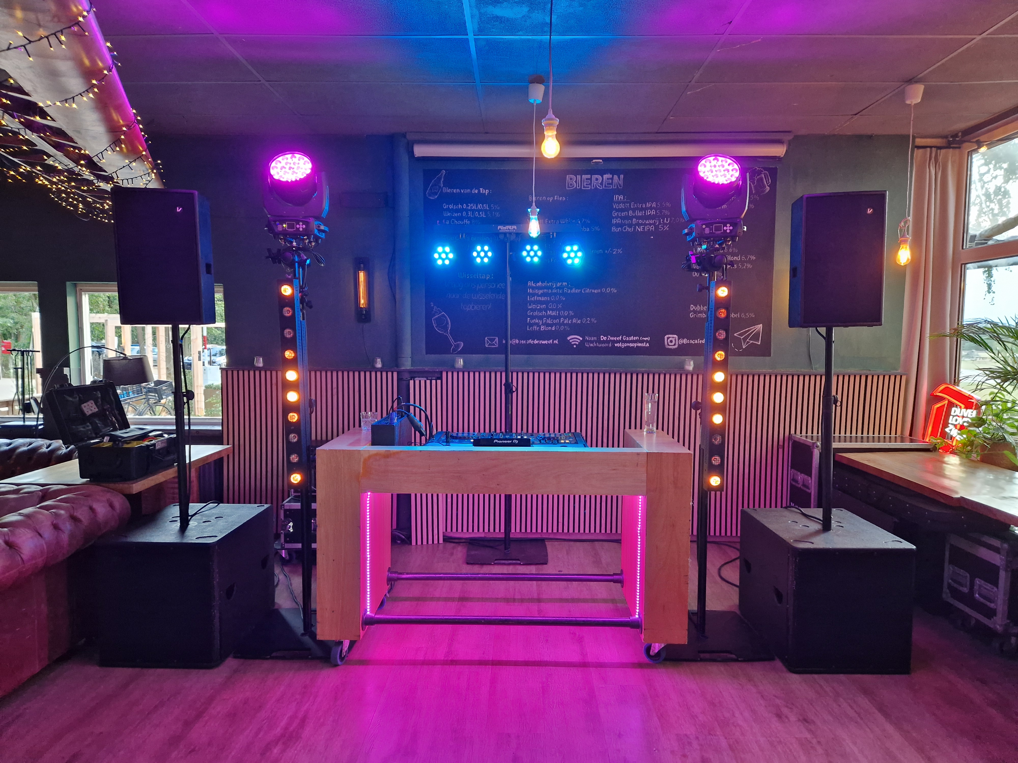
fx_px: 676
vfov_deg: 58.9
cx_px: 509
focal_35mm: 23
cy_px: 382
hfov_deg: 73.9
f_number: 1.8
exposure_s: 1/100
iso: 500
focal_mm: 5.4
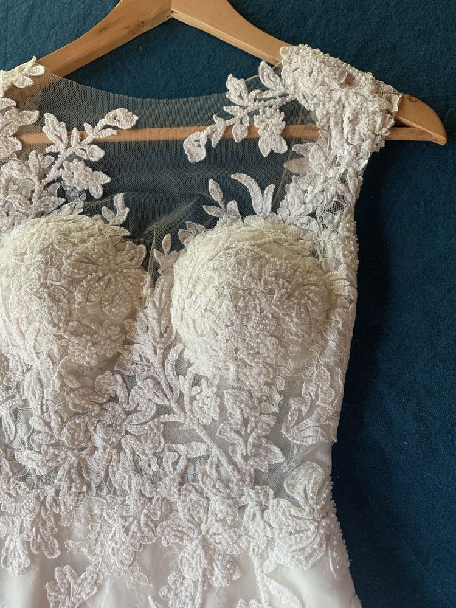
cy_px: 304
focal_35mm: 26
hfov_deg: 53.1
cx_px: 228
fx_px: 457
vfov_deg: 67.3
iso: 100
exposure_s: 1/76
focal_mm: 4.25
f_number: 1.8
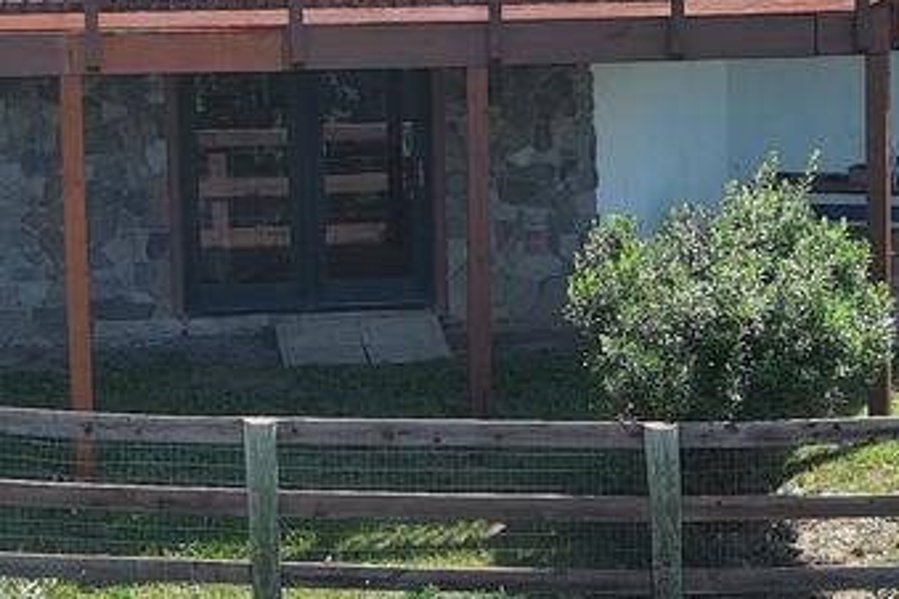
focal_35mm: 175
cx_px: 658
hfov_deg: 11.7
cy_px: -49
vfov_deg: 7.8
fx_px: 4370
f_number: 2.8
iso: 100
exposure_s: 1/426
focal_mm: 10.57
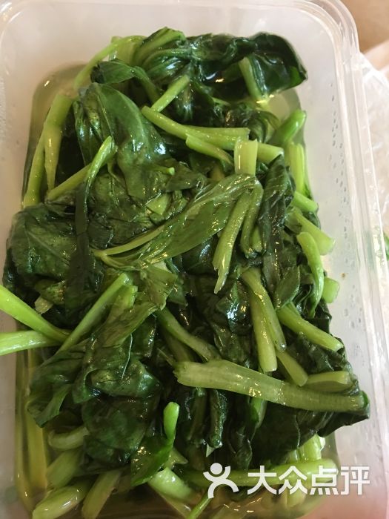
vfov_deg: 61.7
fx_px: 435
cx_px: 194
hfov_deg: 48.2
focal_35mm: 29
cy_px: 260
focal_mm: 4.15
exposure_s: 1/10
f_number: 2.2
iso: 80
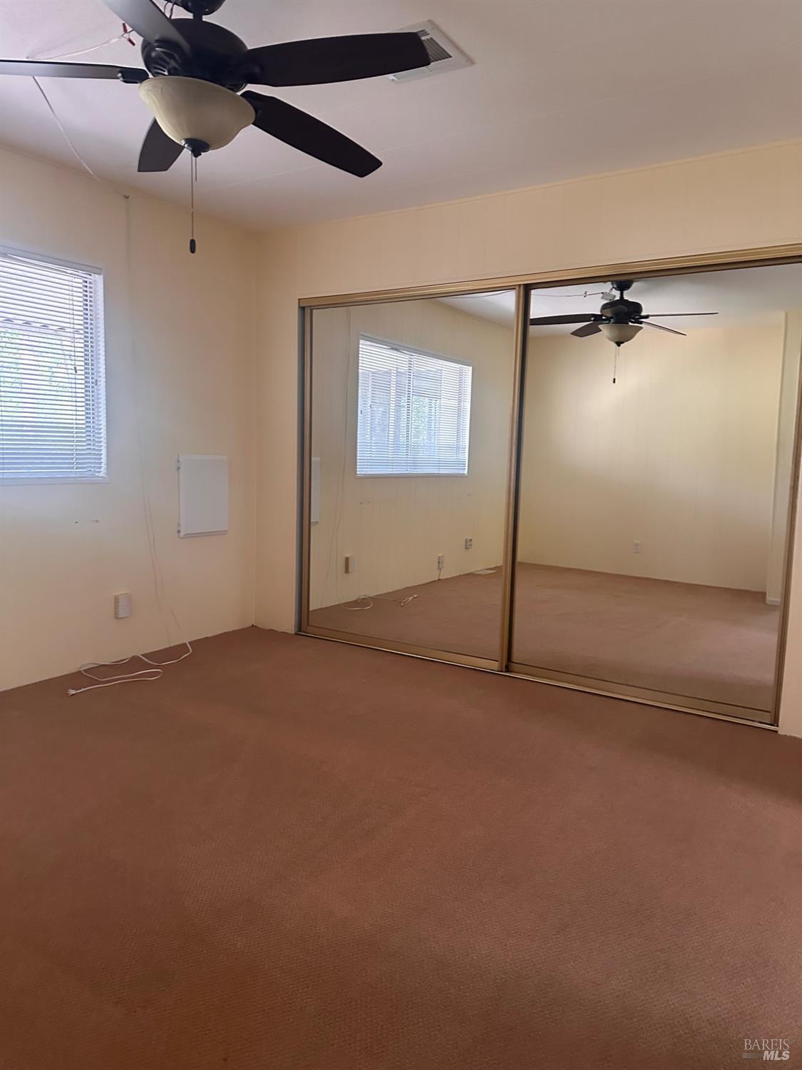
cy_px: 535
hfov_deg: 56.8
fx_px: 741
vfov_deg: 71.6
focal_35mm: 24
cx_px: 401
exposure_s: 1/60
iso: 500
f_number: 1.78
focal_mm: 6.86
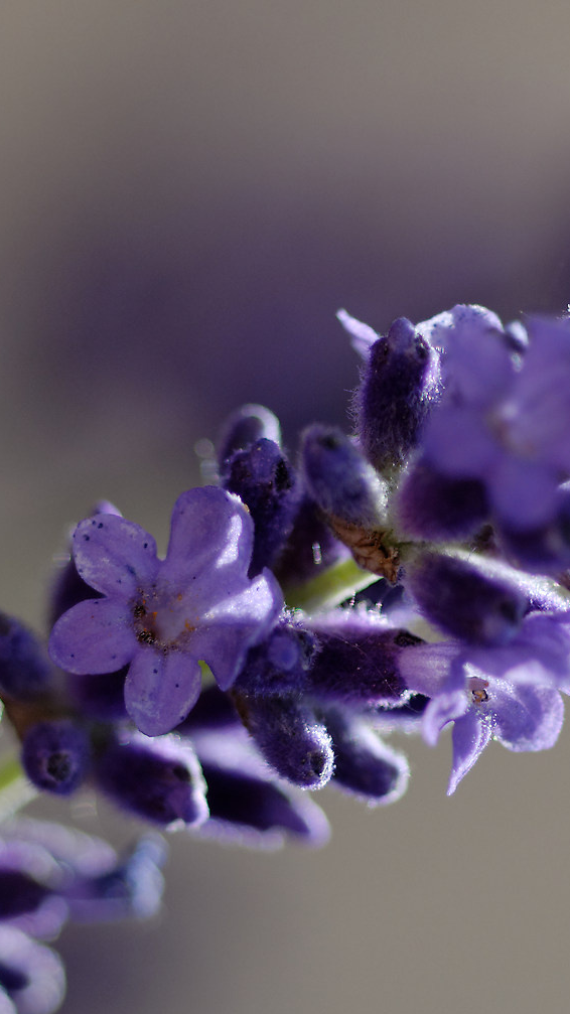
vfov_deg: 10.4
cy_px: 680
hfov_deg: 5.9
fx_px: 5545
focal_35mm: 206
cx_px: 384
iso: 100
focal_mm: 55
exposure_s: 1/640
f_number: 2.8
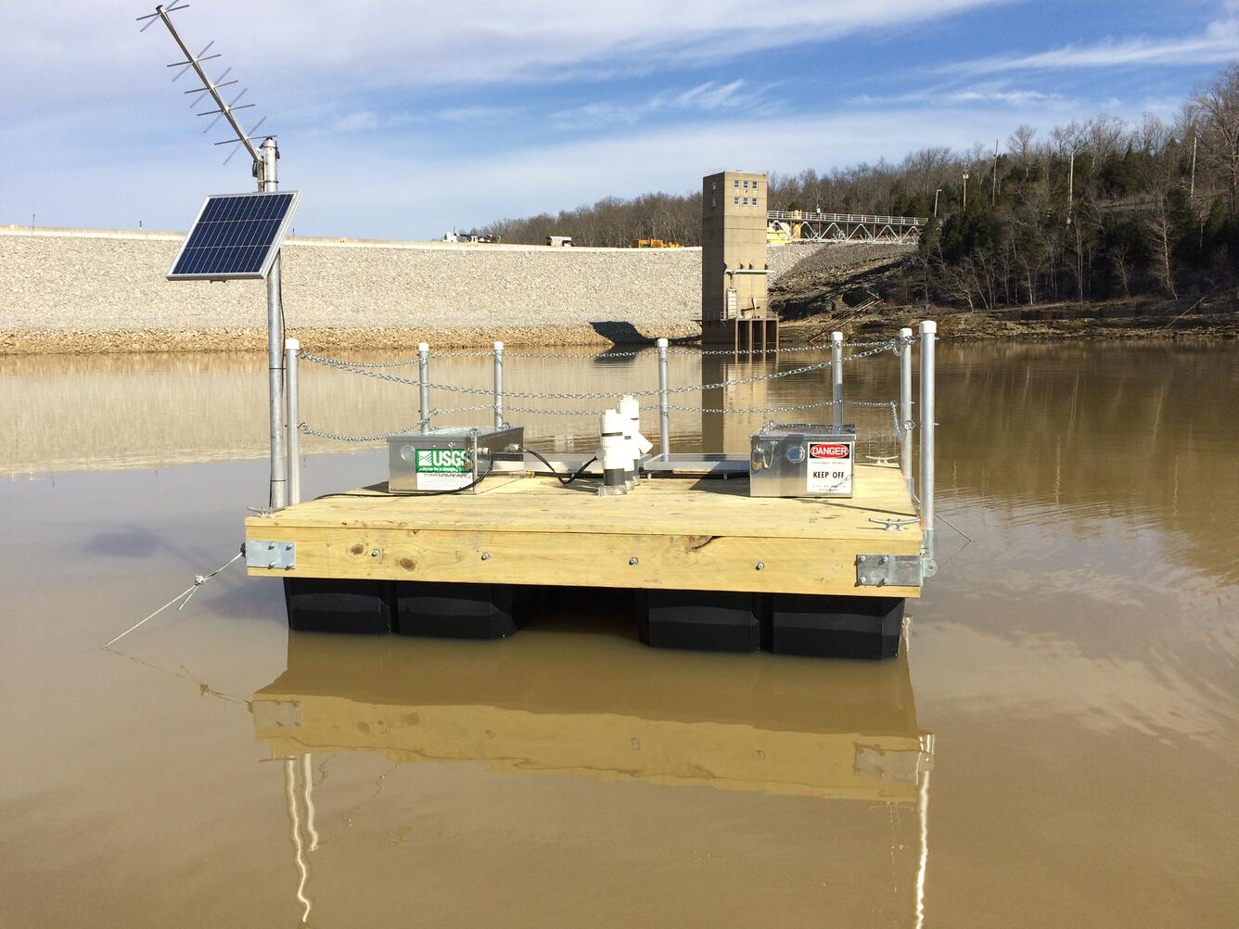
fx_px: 1038
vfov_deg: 48.2
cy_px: 464
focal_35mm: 29
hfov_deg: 61.7
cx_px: 620
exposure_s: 1/3165
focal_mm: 4.15
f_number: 2.2
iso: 32
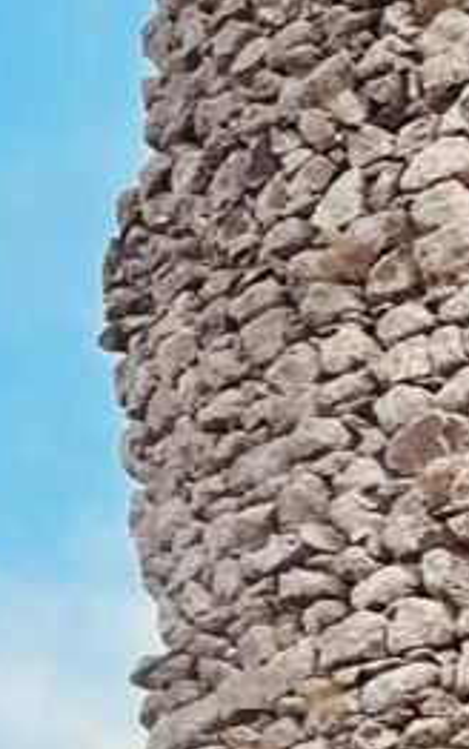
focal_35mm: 164
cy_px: 1259
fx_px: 3350
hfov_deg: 7.0
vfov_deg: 11.9
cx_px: 1501
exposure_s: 1/415
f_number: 1.6
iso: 32
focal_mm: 4.2
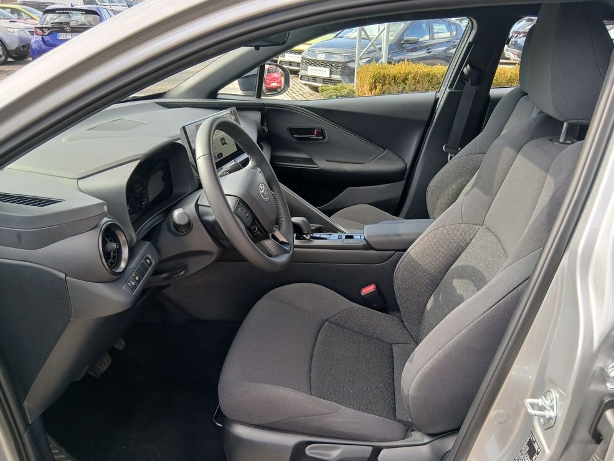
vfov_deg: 51.4
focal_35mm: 27
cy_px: 238
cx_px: 313
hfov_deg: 65.3
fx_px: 479
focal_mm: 3.98
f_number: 1.8
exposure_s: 1/50
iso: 32
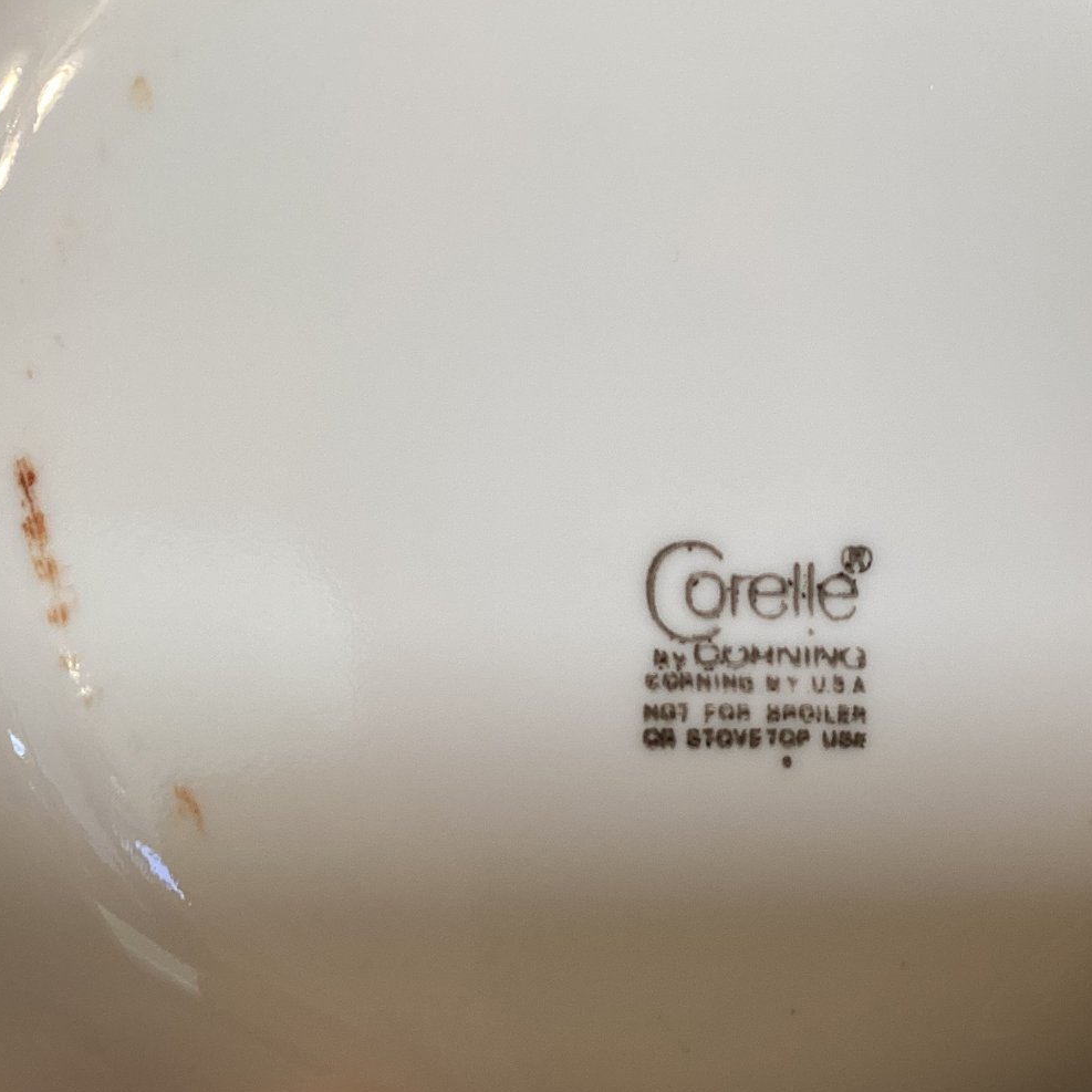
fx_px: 1499
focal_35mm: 42
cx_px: 736
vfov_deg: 40.0
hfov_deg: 39.5
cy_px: 599
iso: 64
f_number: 2.4
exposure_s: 1/50
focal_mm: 3.3
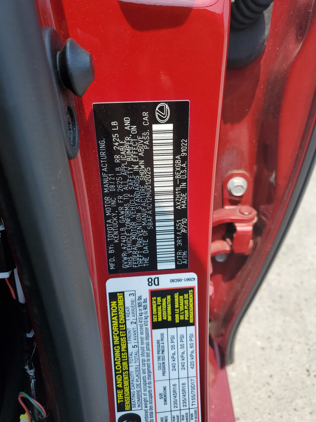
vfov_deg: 67.3
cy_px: 211
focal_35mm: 26
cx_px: 158
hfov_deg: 53.1
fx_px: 316
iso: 50
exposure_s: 1/1429
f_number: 1.5
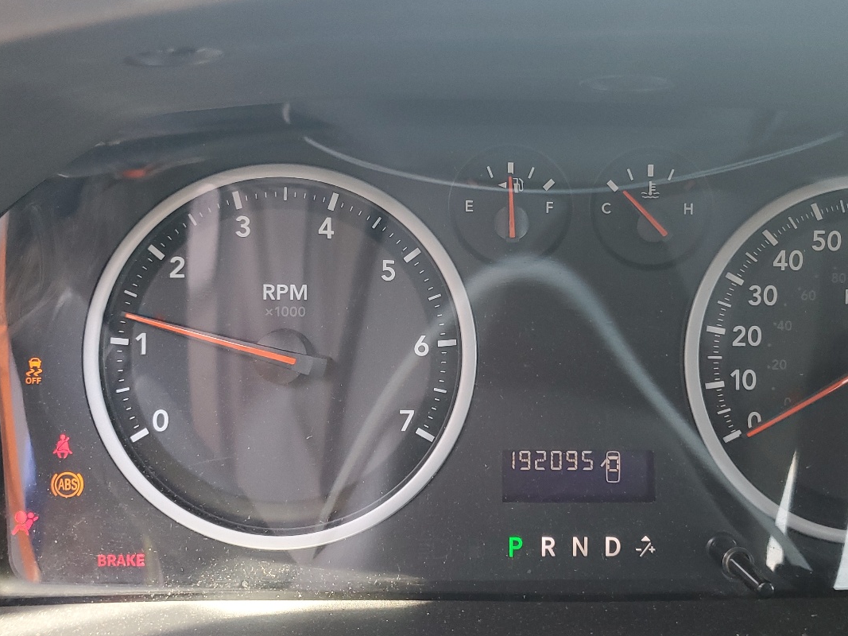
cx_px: 517
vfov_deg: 36.8
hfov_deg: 47.5
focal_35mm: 39
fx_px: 955
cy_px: 305
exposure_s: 1/120
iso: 81
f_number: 1.5
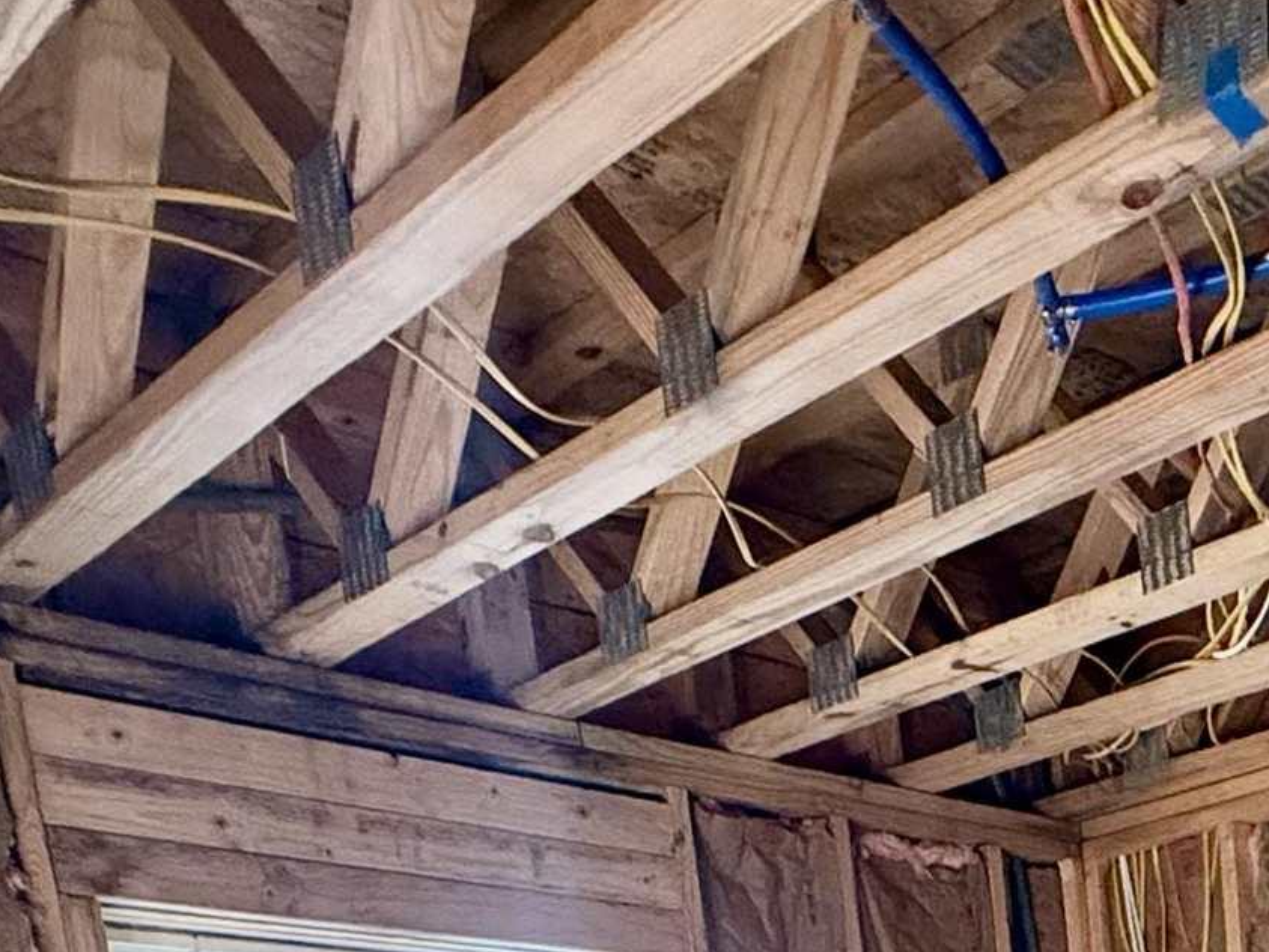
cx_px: 1319
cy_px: 1678
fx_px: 1869
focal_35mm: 51
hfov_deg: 33.7
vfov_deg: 20.7
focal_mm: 2.22
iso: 800
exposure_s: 1/60
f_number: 2.2
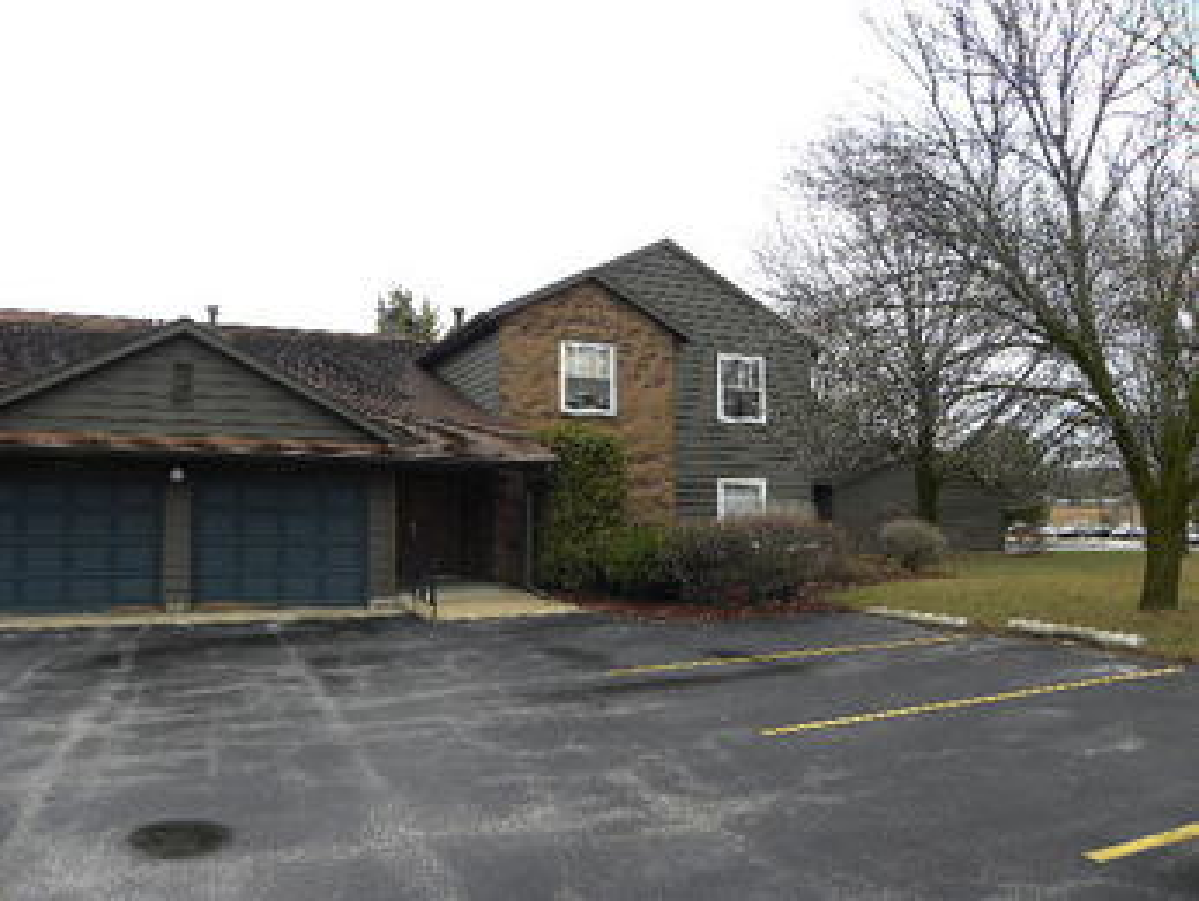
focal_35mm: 26
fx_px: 901
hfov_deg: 67.3
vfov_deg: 53.1
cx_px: 600
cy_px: 450
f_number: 3.5
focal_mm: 4.6
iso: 64
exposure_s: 1/127
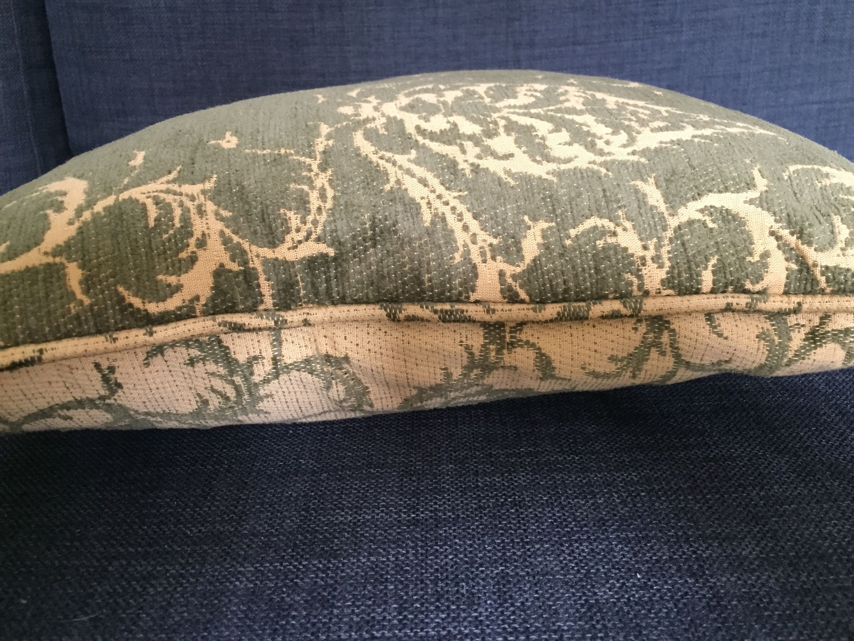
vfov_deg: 48.2
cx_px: 427
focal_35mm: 29
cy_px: 320
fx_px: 715
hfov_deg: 61.7
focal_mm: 4.15
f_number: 2.2
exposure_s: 1/33
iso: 250
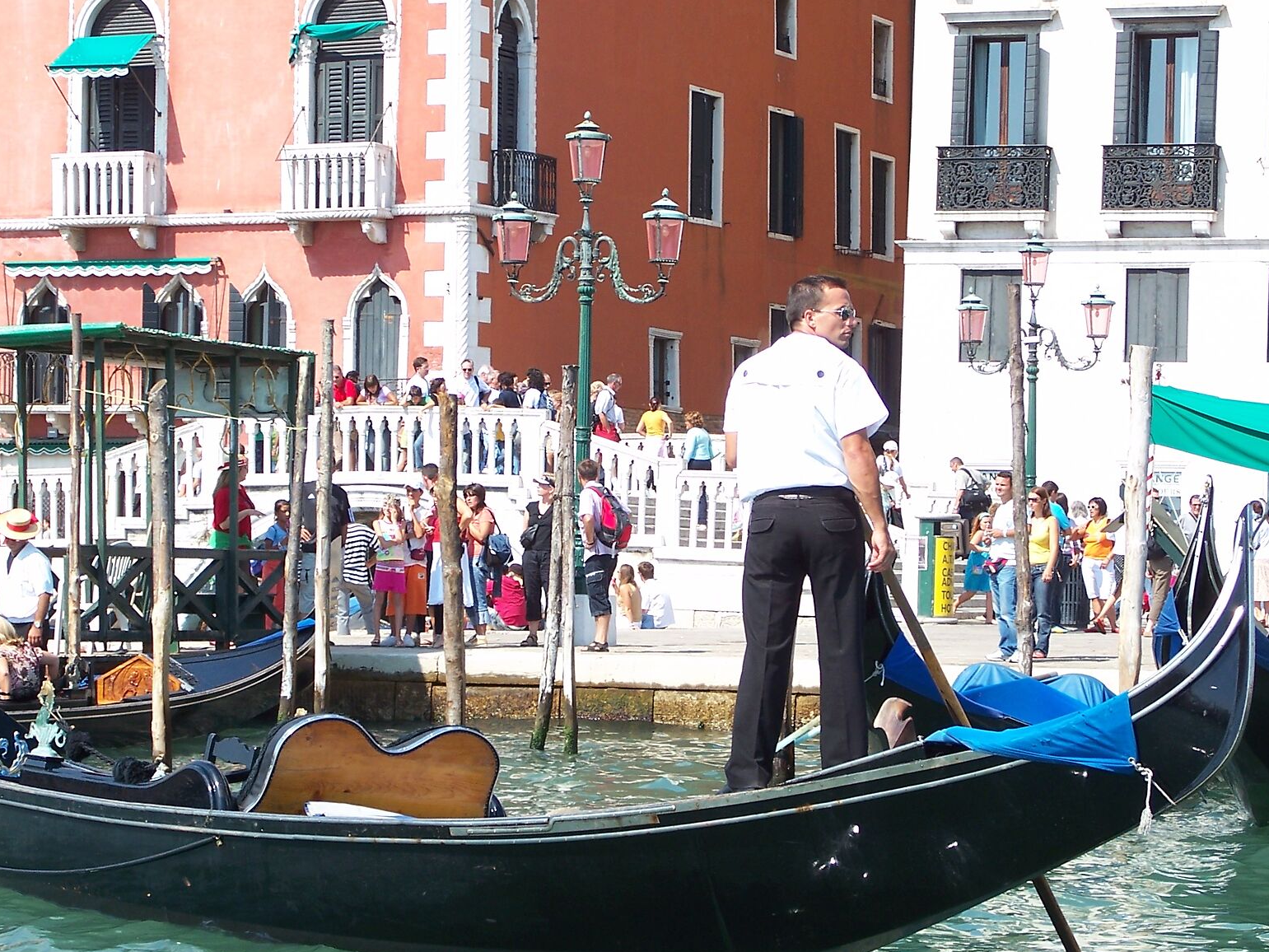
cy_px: 504
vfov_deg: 13.6
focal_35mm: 109
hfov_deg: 18.0
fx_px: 3996
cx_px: 576
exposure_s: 1/500
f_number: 3.2
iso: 64
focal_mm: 14.7
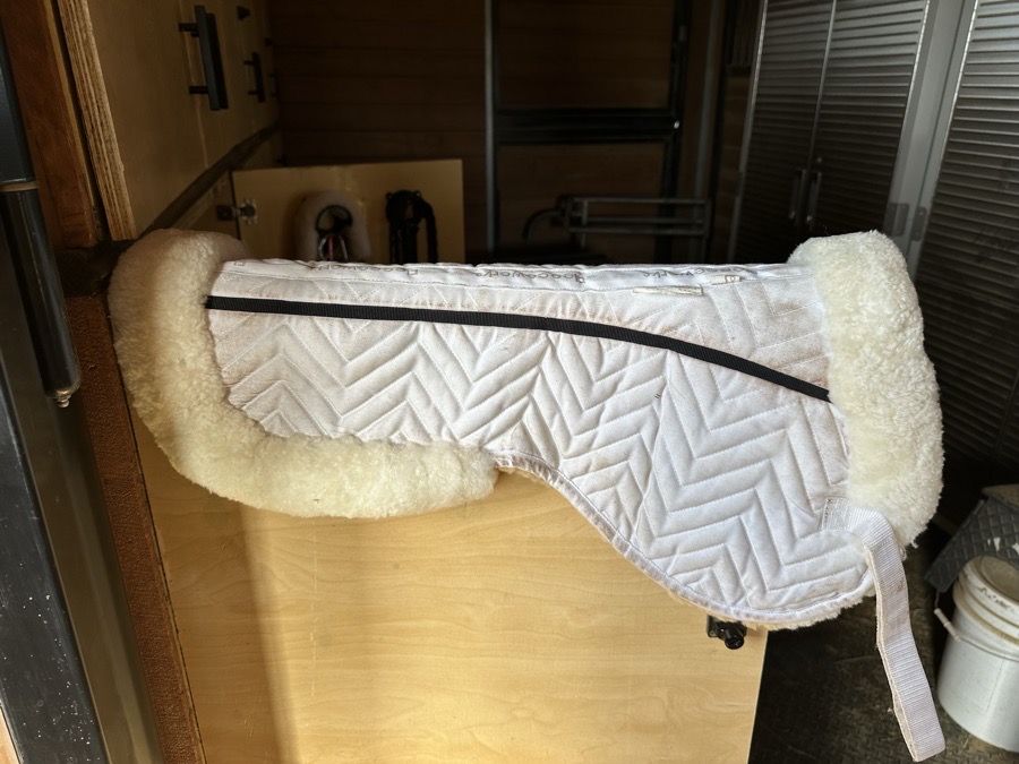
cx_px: 510
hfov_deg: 71.6
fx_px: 706
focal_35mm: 24
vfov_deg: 56.8
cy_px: 382
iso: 64
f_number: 1.78
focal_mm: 6.86
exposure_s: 1/187
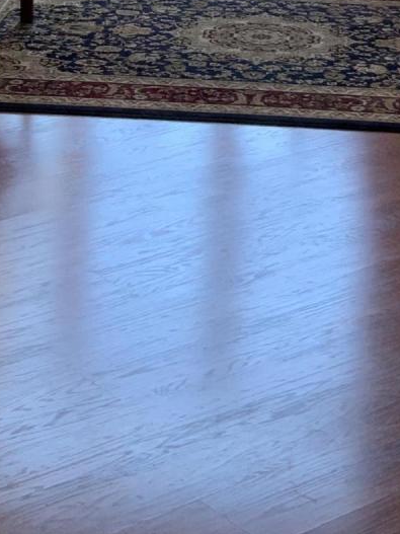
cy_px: -412
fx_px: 1695
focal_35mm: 110
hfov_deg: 13.4
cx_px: 86
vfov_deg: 15.5
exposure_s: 1/60
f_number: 1.8
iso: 40
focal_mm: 3
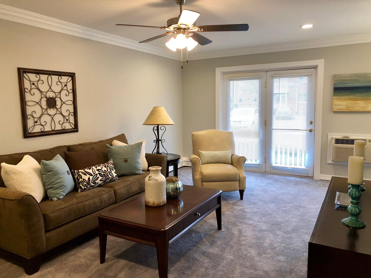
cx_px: 186
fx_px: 300
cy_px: 139
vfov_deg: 49.7
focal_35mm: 28
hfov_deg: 63.4
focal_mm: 3.99
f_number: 1.8
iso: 32
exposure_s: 1/24
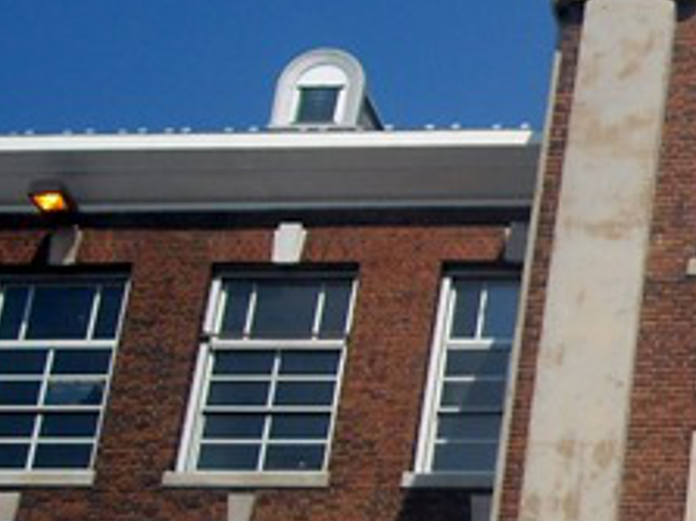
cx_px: 1186
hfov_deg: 14.0
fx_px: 2572
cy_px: 446
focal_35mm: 128
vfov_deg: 11.5
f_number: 5.6
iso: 64
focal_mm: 5.7
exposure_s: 1/458
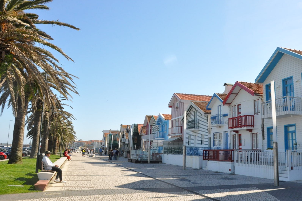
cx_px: 190
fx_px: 285
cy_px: 91
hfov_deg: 55.2
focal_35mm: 34
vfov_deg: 38.8
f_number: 14
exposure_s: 1/800
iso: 1250
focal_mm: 18
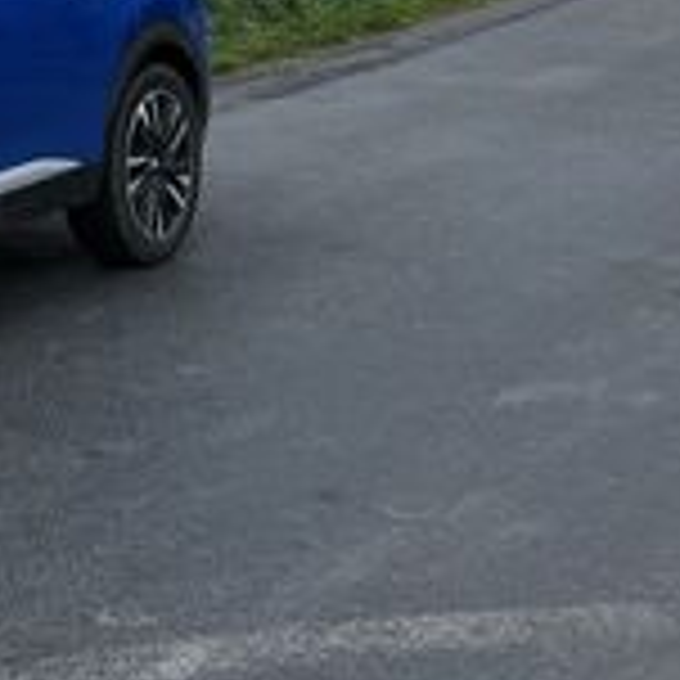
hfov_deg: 19.4
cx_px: -180
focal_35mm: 83
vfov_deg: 19.4
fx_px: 1845
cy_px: -189
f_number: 1.5
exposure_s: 1/1531
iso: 50
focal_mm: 5.7
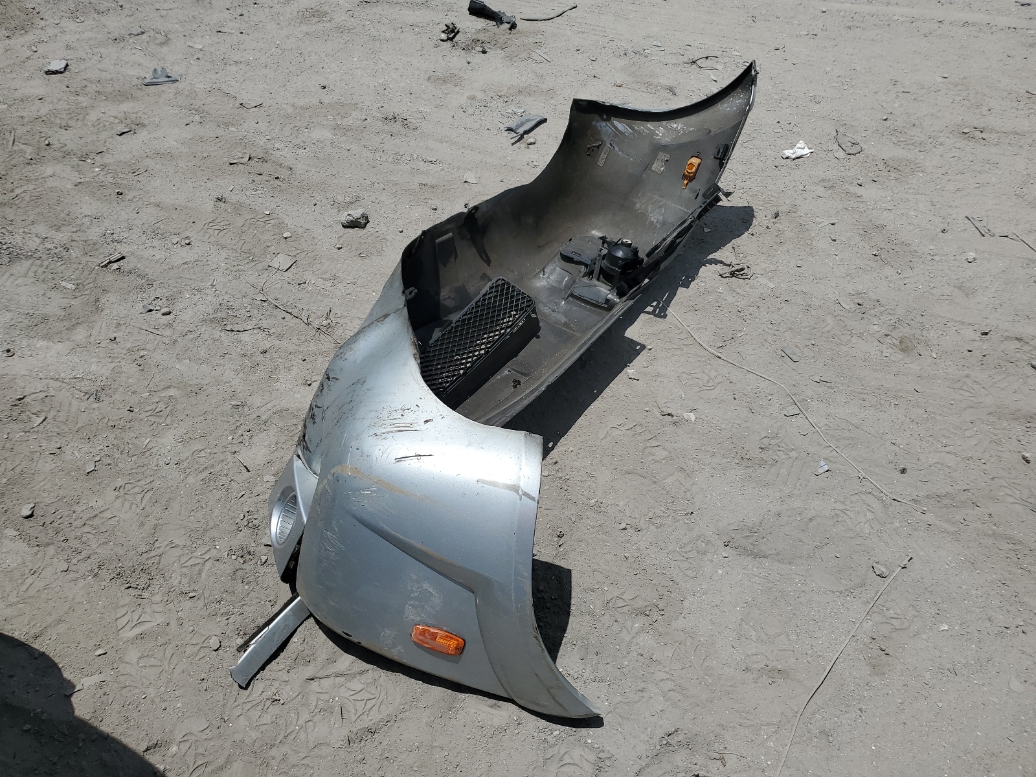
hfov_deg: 67.3
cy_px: 388
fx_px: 778
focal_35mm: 26
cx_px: 518
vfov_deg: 53.1
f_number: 1.5
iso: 51
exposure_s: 1/10000
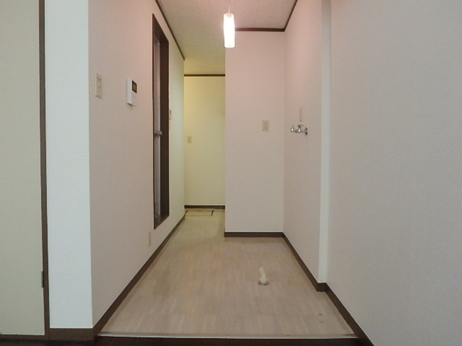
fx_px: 280
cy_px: 173
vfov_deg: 63.4
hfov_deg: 79.0
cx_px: 231
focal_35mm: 21
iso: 800
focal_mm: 3.7
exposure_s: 1/80
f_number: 3.5
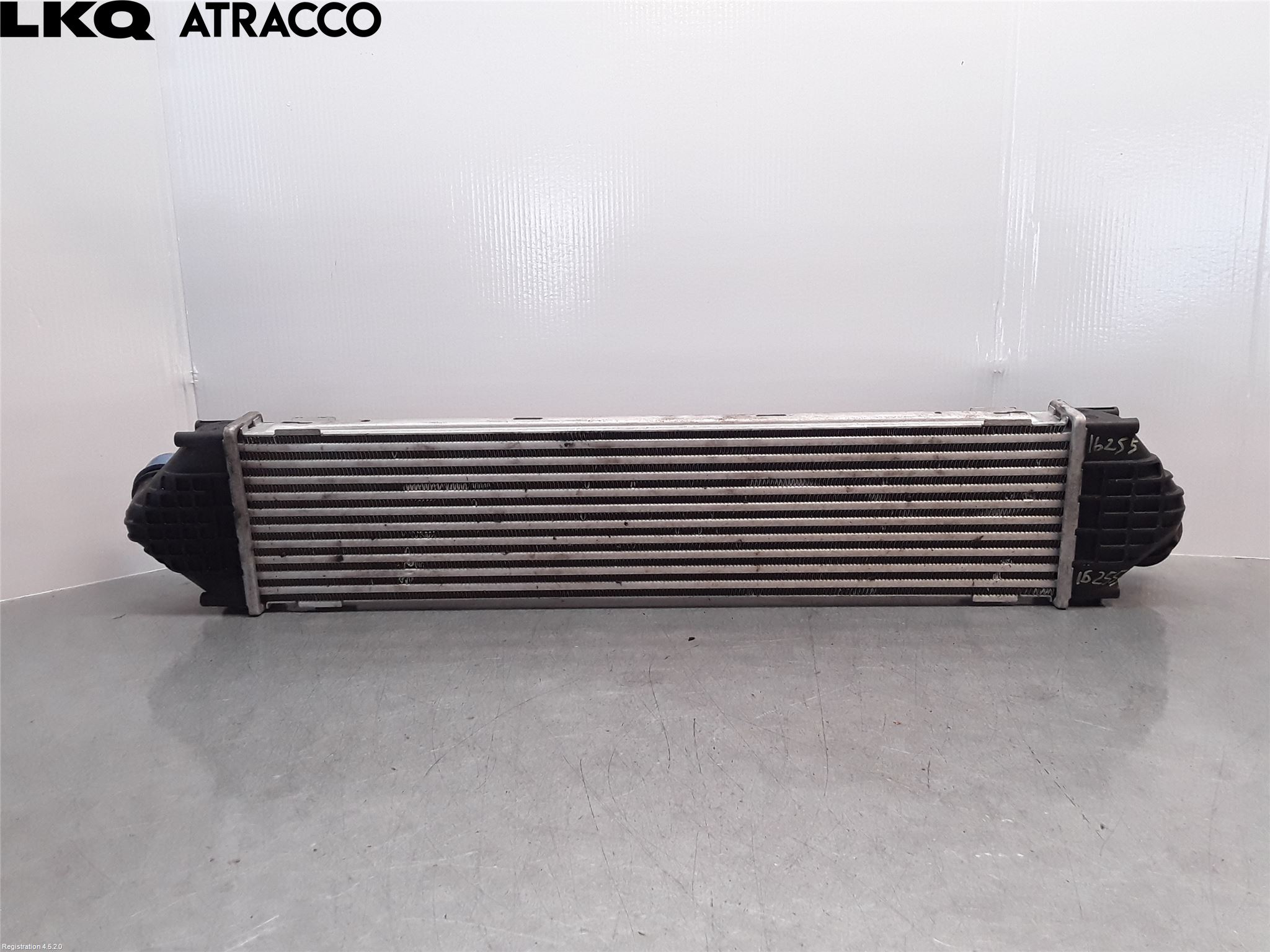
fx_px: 1027
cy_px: 476
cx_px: 635
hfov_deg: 63.4
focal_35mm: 28
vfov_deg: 49.7
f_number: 1.9
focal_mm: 2.91
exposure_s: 1/121
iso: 100
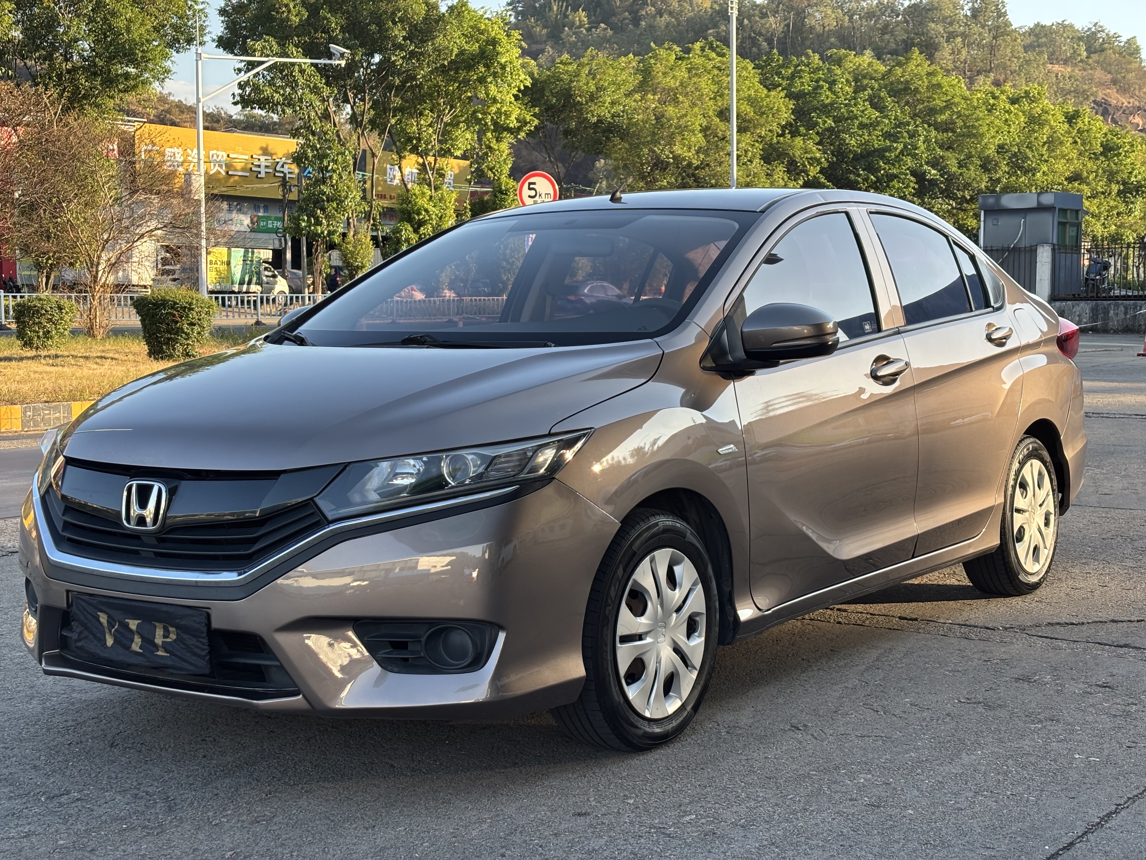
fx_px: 1722
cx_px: 573
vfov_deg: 28.0
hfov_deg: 36.8
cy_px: 430
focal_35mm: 52
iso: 32
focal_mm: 5.96
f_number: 1.6
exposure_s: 1/387
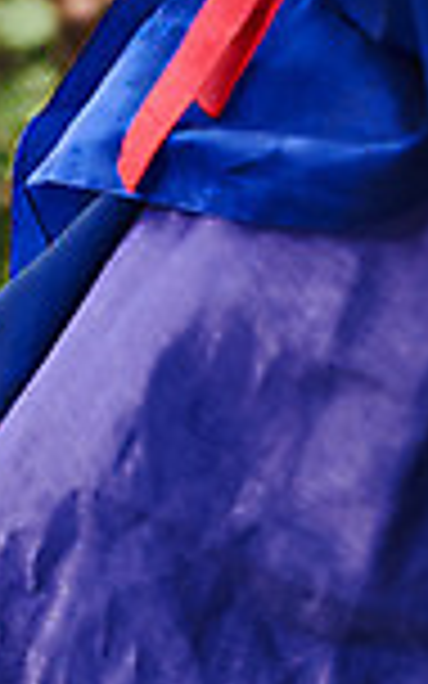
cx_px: -7
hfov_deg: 4.9
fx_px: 5020
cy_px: 765
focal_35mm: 269
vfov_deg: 7.7
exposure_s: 1/250
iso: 640
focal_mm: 100
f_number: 2.8
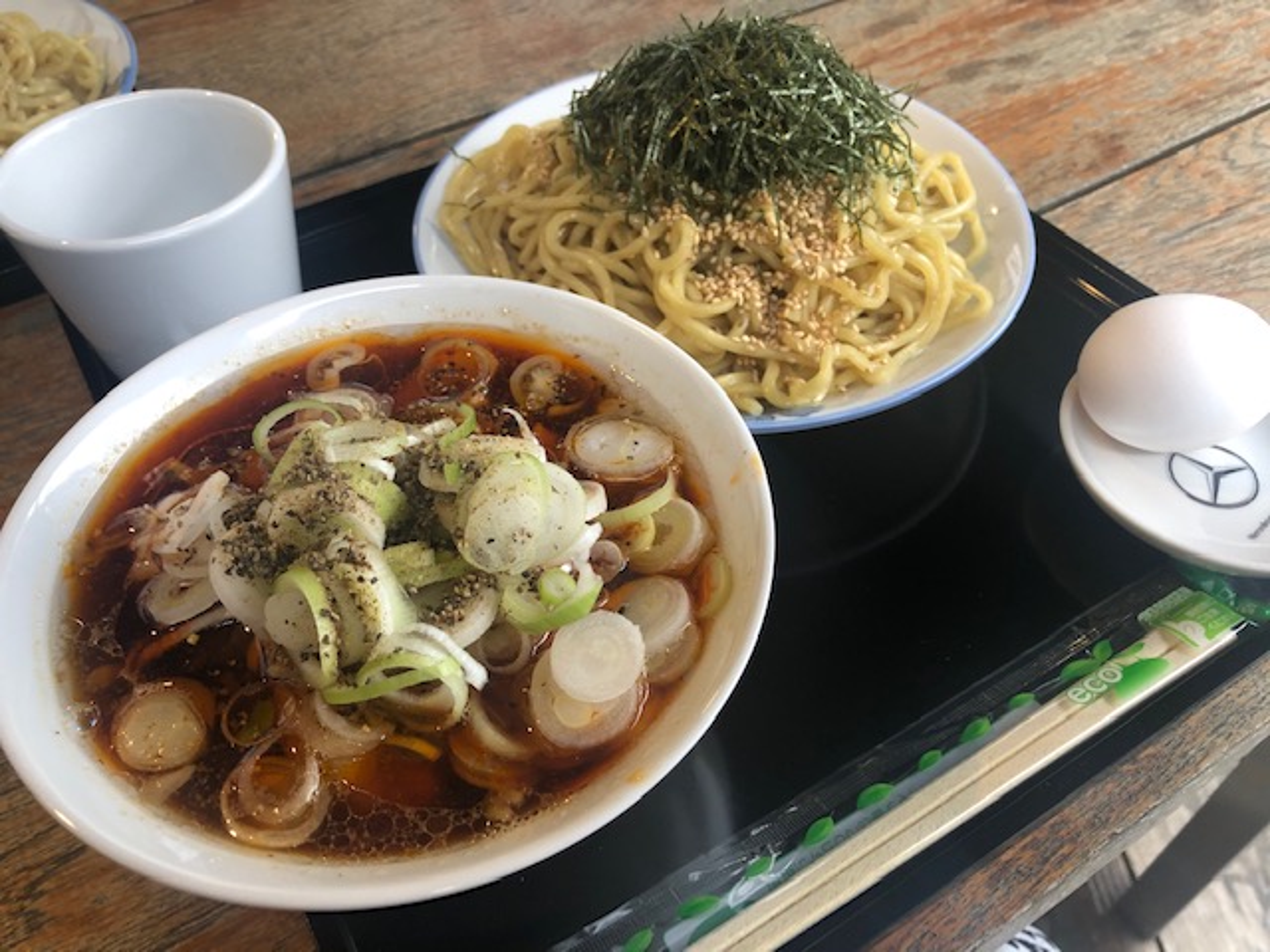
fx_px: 1027
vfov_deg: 49.7
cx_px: 635
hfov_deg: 63.4
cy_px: 476
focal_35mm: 28
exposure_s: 1/30
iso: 40
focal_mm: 3.99
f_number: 1.8
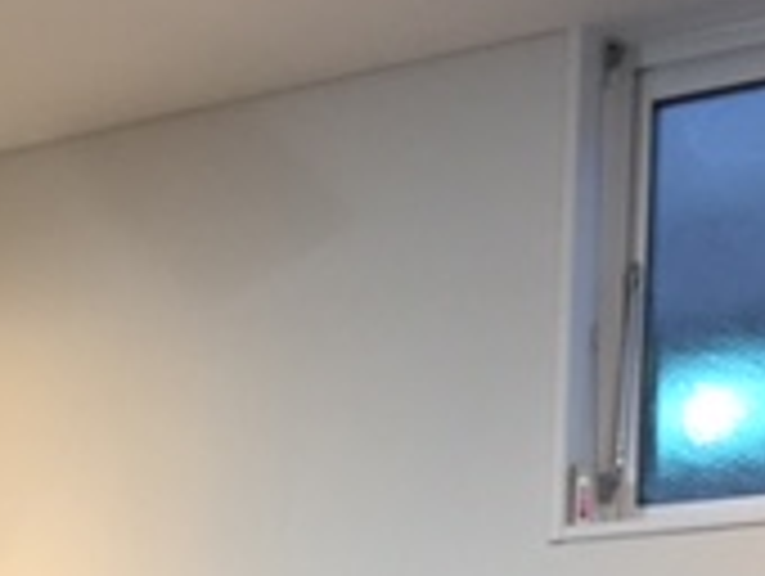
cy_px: 1030
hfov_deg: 17.3
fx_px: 2412
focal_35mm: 109
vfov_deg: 12.5
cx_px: -126
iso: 100
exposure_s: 1/30
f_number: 2.2
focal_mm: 4.15
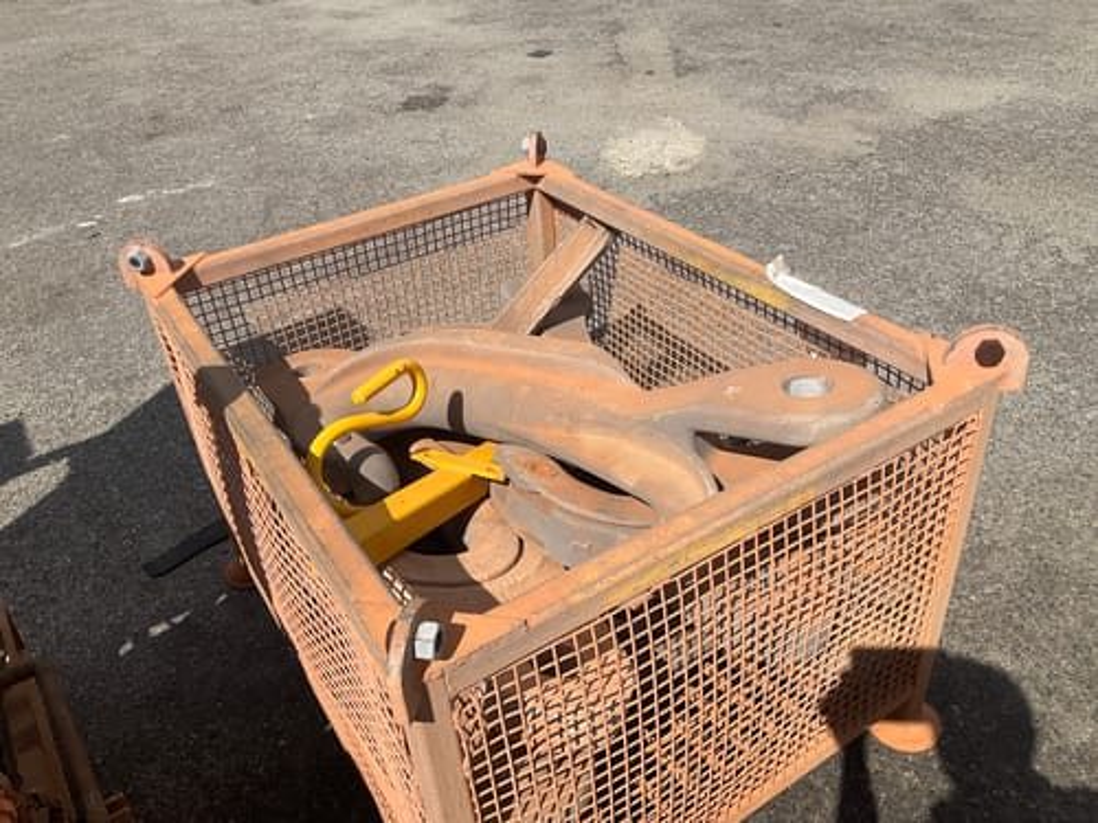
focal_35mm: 29
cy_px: 412
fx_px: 920
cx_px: 549
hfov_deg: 61.7
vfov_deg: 48.2
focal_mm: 3
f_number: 1.8
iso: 25
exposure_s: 1/2959
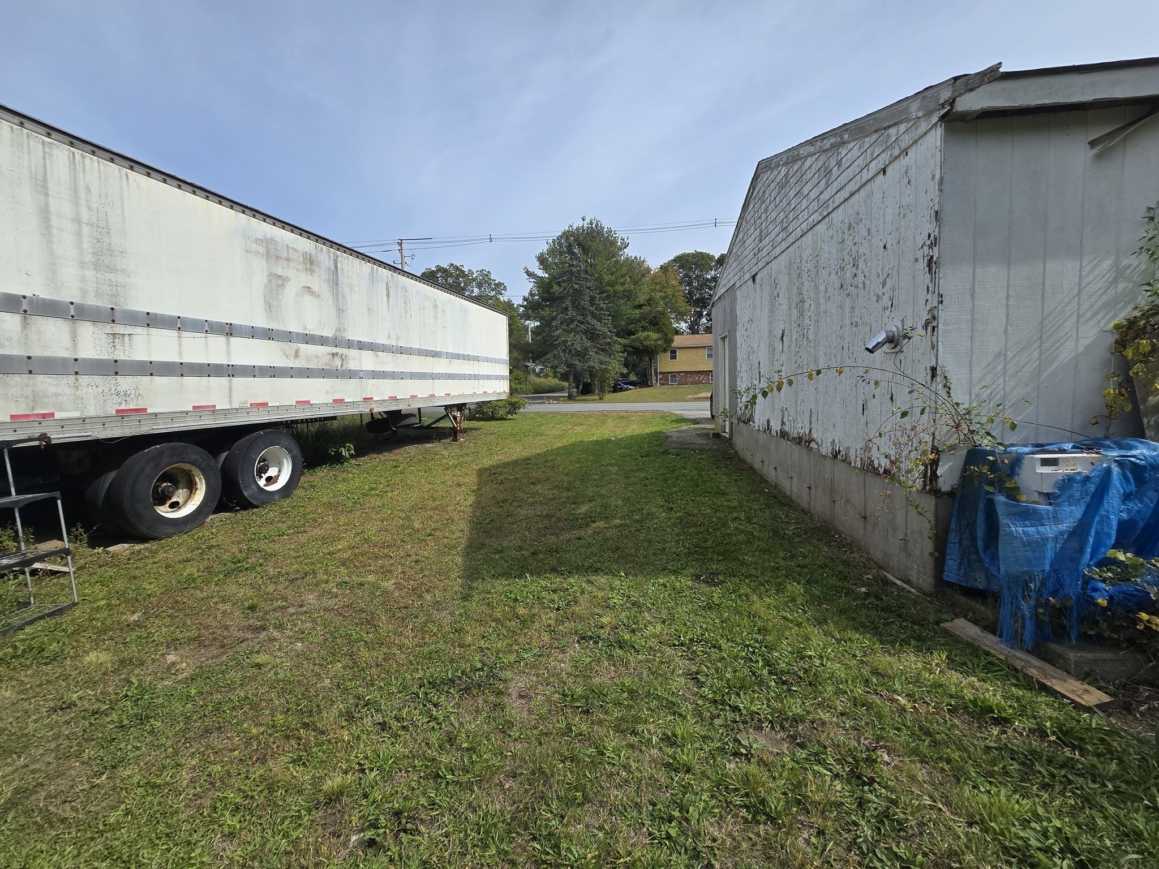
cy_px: 434
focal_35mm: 13
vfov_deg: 89.9
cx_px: 580
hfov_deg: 106.2
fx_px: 435
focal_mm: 2.2
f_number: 2.2
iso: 50
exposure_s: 1/2450
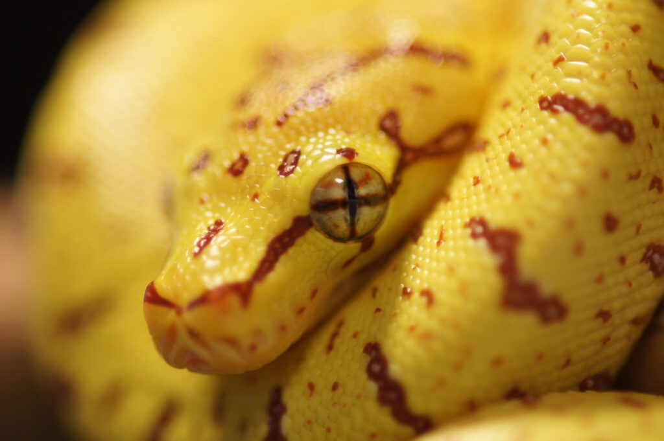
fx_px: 2764
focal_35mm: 150
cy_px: 220
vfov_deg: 9.1
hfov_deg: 13.7
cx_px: 332
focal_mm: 100
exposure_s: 1/30
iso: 800
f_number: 2.8
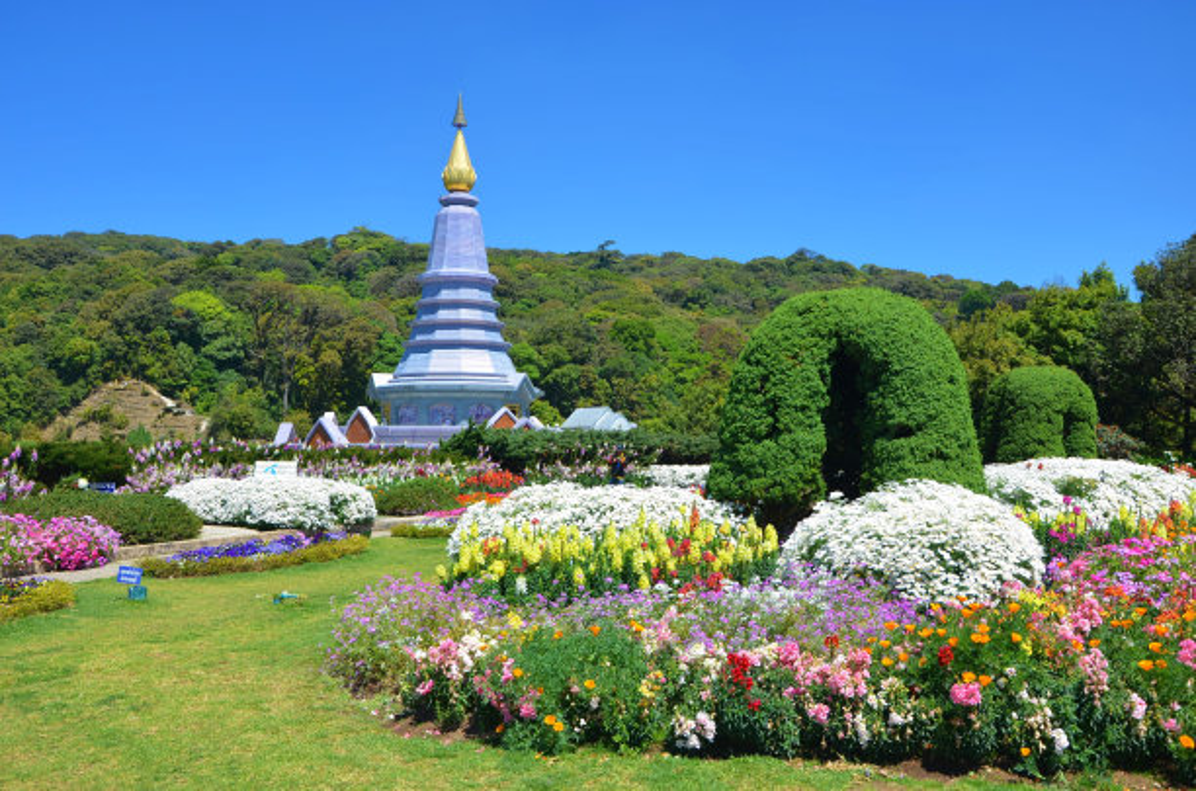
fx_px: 1094
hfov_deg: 57.3
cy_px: 396
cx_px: 598
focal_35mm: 33
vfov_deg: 39.8
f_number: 8
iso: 100
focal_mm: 22
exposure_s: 1/250
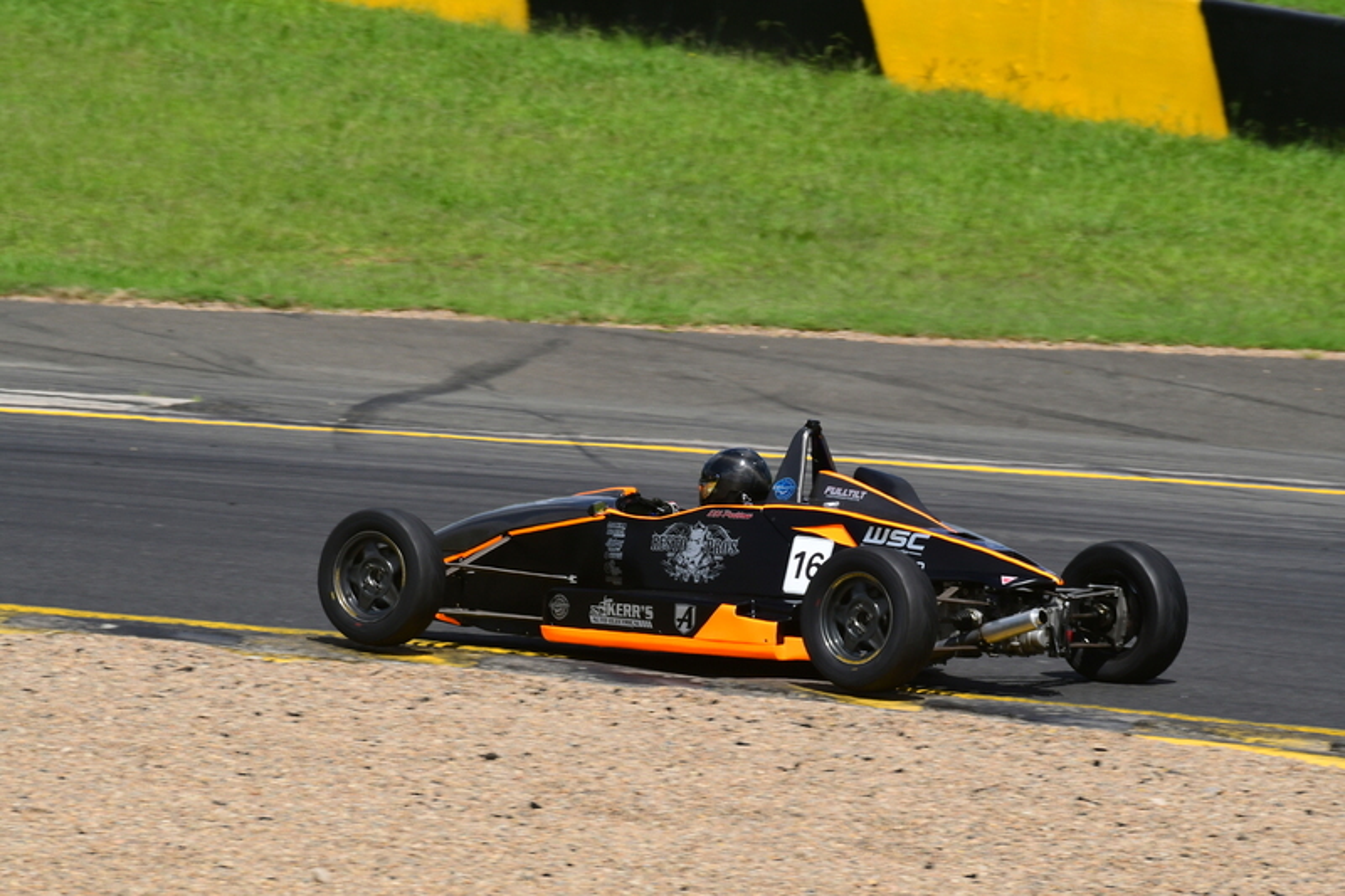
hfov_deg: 3.3
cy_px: 448
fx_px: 23531
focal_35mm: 630
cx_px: 672
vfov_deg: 2.2
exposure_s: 1/640
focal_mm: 420
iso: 320
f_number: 11
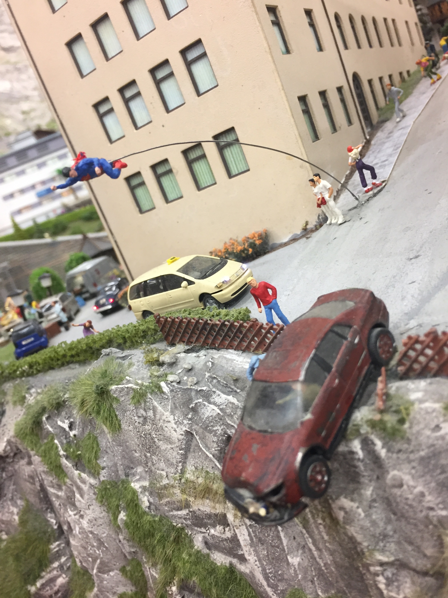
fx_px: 500
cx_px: 224
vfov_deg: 61.7
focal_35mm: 29
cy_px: 299
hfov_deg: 48.2
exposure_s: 1/33
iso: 64
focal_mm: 4.15
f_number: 2.2
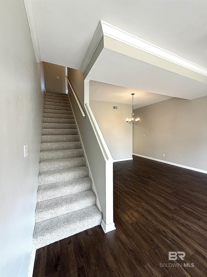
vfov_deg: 102.1
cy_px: 138
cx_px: 104
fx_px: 112
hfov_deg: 85.7
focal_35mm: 14
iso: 80
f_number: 2.2
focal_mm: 2.22
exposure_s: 1/99
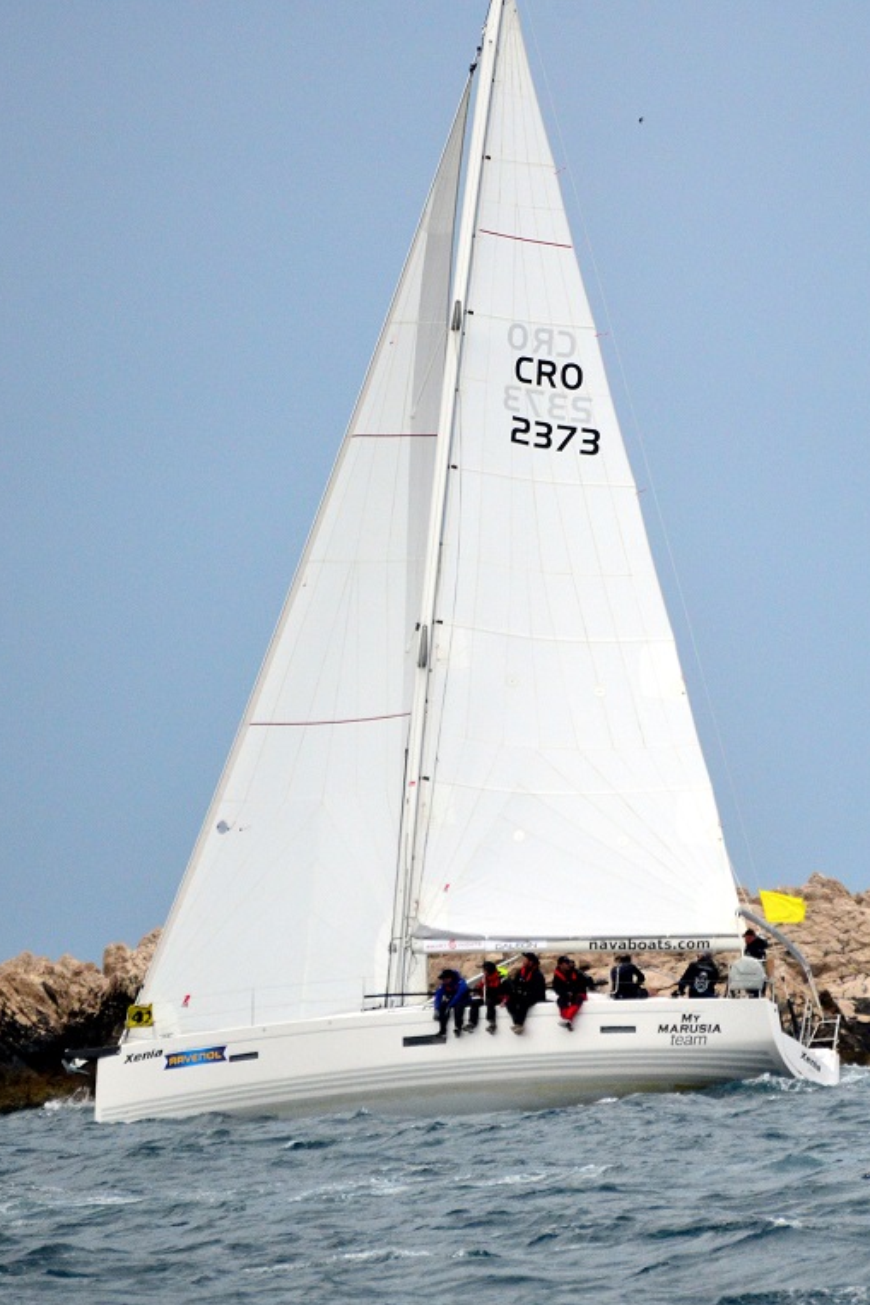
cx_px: 420
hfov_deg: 2.3
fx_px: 21304
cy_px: 524
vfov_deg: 3.5
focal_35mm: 588
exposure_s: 1/8000
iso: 1600
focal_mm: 300
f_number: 5.6
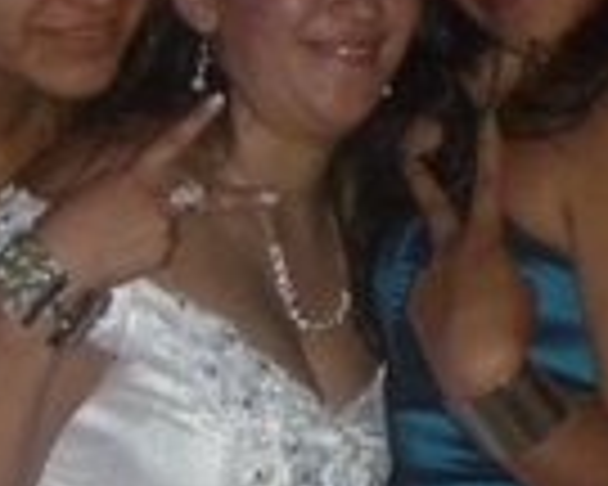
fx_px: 2915
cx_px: 117
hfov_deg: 11.9
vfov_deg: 9.4
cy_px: 576
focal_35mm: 162
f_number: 3.5
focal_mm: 6.3
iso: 400
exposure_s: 1/30
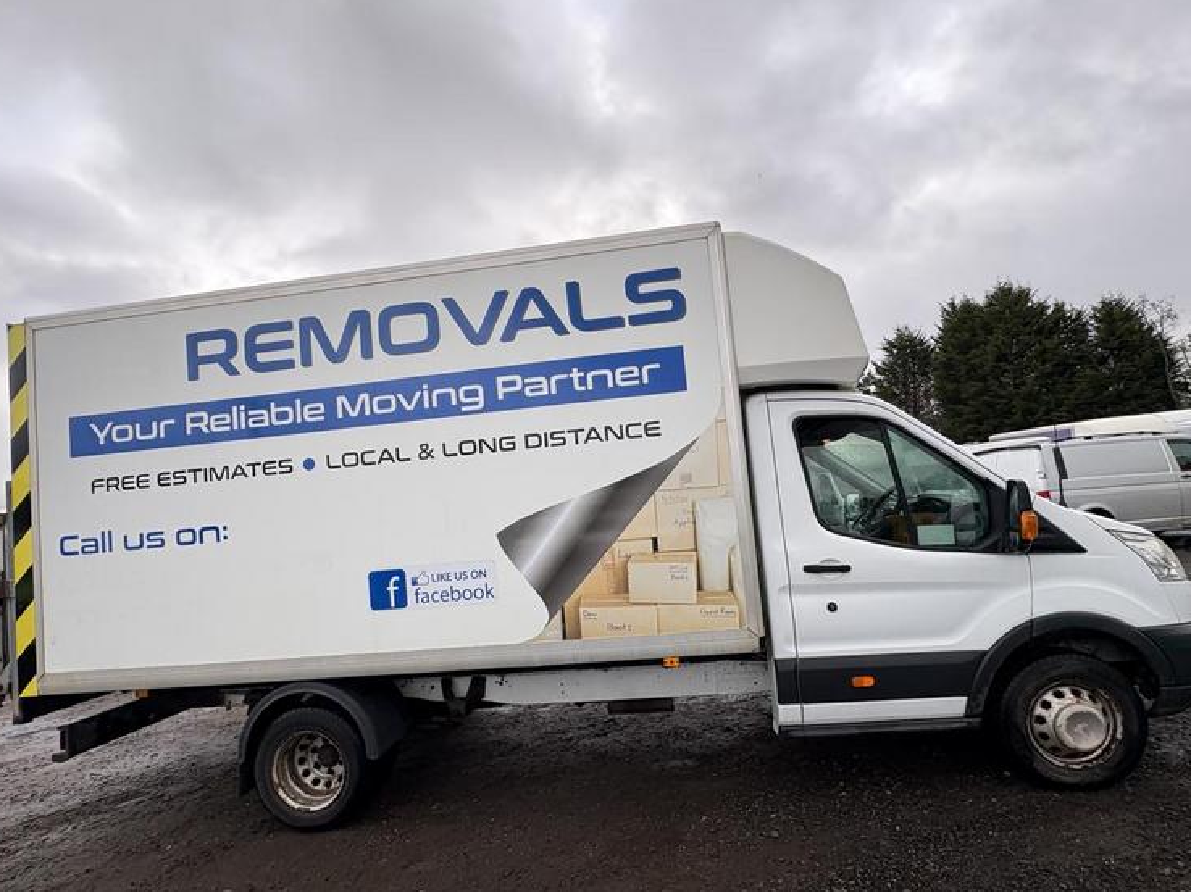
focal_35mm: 17
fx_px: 585
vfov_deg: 74.6
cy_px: 481
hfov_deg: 91.0
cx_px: 597
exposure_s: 1/277
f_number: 2.2
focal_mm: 2.22
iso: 50
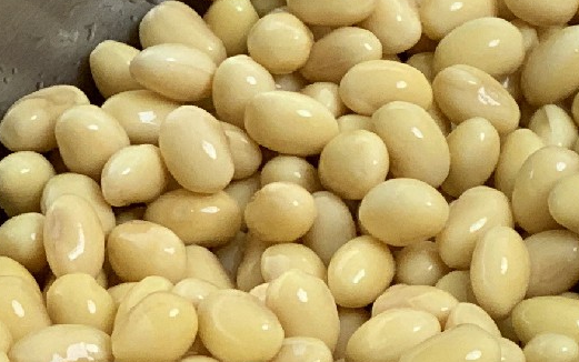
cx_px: 965
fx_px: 4009
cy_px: 291
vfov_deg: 5.2
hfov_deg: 8.0
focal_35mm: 254
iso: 80
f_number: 2.4
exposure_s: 1/122
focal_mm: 6
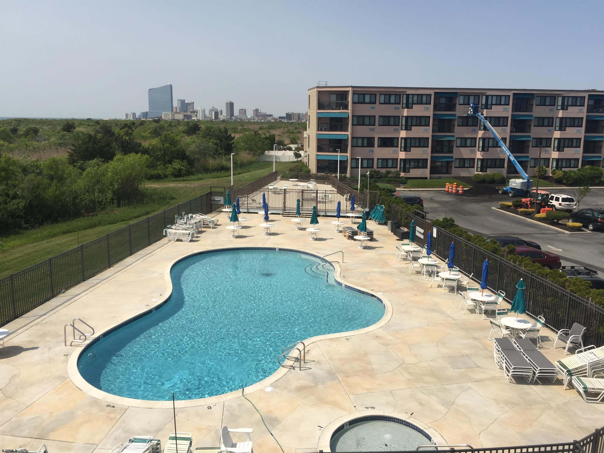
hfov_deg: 61.7
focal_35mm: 29
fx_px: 506
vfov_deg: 48.2
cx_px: 302
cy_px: 226
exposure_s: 1/3300
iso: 32
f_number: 2.2
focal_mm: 4.15
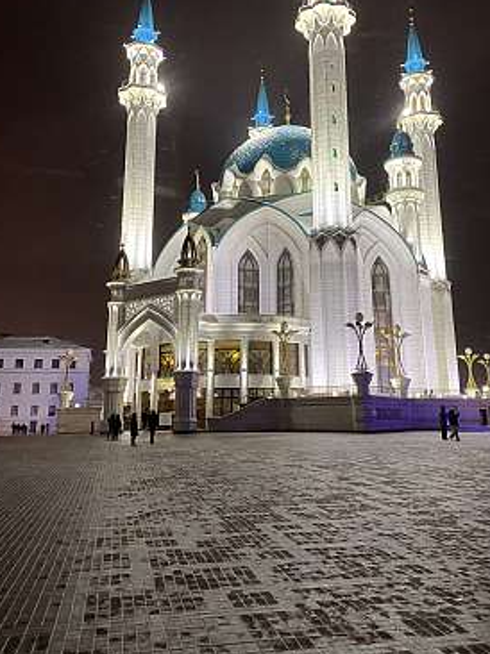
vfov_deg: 56.5
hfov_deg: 44.0
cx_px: 276
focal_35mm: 32
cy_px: 266
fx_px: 605
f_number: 1.8
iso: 200
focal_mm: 4.25
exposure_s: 1/50
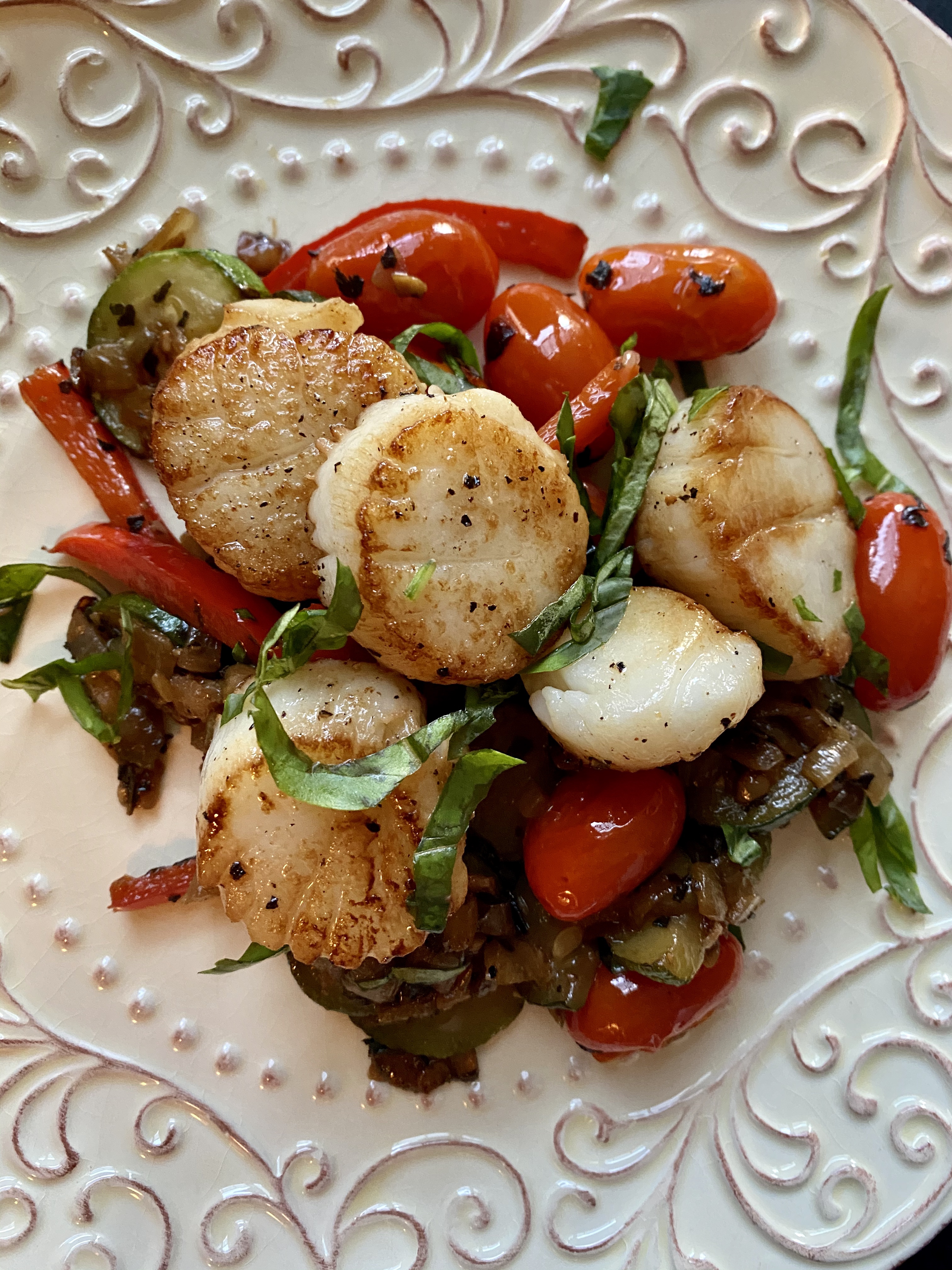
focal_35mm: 26
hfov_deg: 53.1
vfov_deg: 67.3
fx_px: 953
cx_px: 476
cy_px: 635
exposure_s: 1/60
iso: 320
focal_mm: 4.25
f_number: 1.8
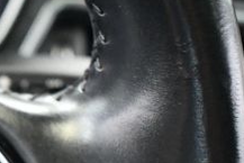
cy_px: 174
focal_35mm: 106
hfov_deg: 17.7
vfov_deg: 12.7
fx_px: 719
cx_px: -93
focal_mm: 18
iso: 5600
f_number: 3.5
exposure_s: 1/60
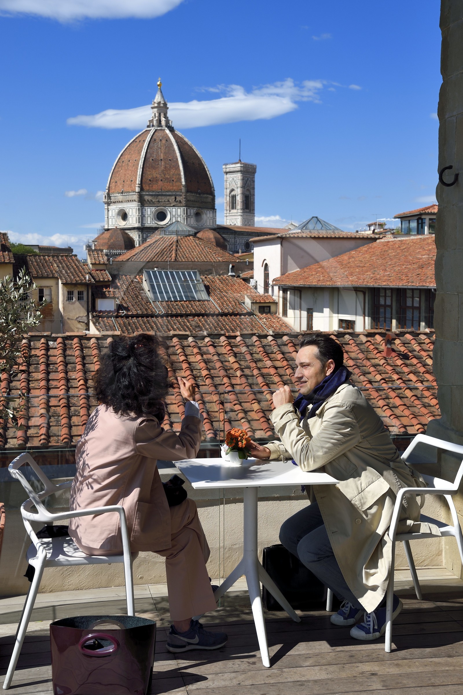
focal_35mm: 48
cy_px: 348
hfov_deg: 28.0
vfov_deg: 41.1
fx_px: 927
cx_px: 232
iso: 200
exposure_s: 1/400
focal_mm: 48
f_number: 11
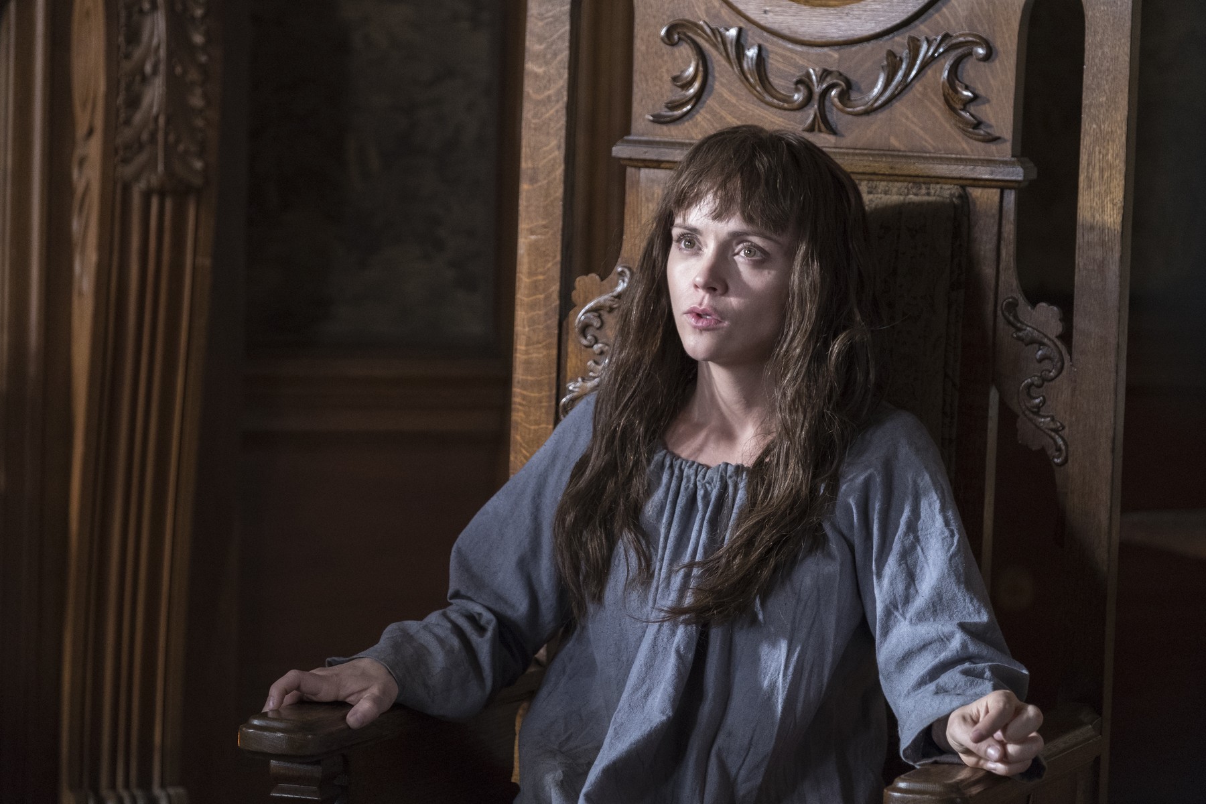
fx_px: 5795
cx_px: 603
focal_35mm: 173
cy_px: 402
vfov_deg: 7.9
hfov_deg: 11.9
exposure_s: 1/125
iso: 4000
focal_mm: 115
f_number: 3.2
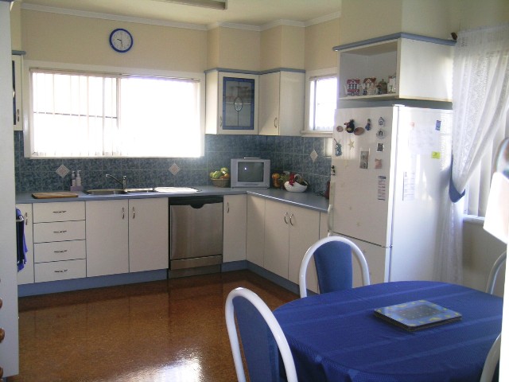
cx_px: 254
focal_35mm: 35
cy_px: 191
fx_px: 515
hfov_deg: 52.6
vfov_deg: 40.7
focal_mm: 7.2
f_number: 3
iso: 50
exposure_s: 1/30
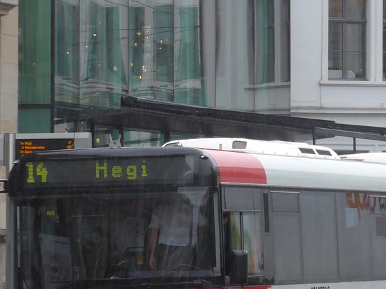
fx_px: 3310
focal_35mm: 297
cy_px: 164
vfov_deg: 5.0
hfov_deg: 6.7
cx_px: 248
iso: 250
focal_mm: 27.3
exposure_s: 1/100
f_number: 5.4
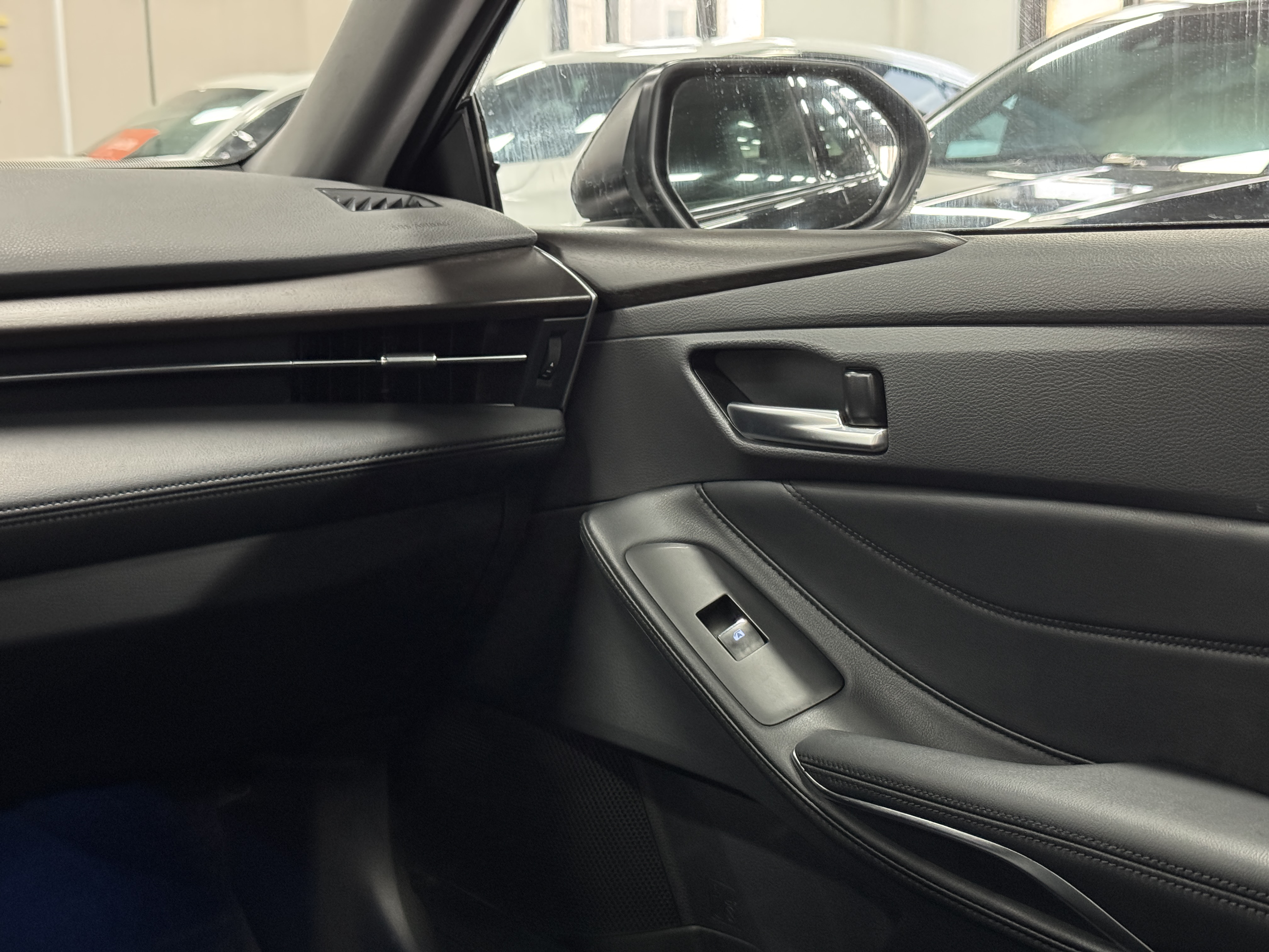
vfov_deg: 30.3
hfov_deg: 39.7
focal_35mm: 48
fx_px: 1760
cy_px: 476
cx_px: 634
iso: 640
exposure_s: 1/25
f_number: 1.78
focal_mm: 6.76
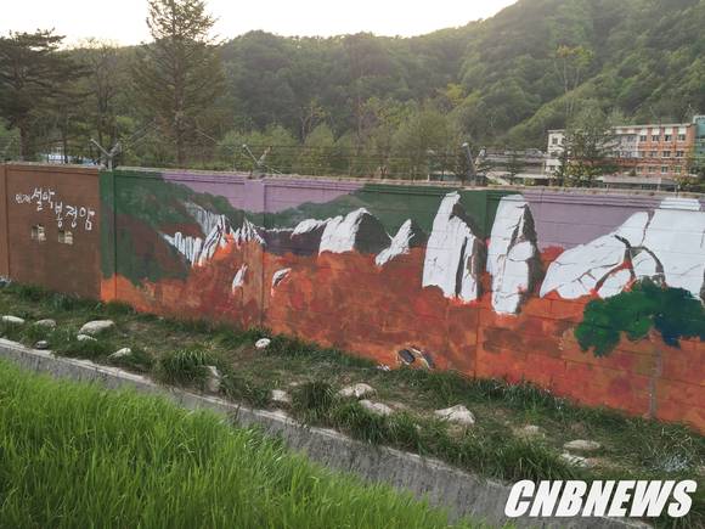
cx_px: 352
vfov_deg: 48.2
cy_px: 264
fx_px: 591
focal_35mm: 29
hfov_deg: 61.7
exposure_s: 1/60
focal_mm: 4.15
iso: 32
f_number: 2.2
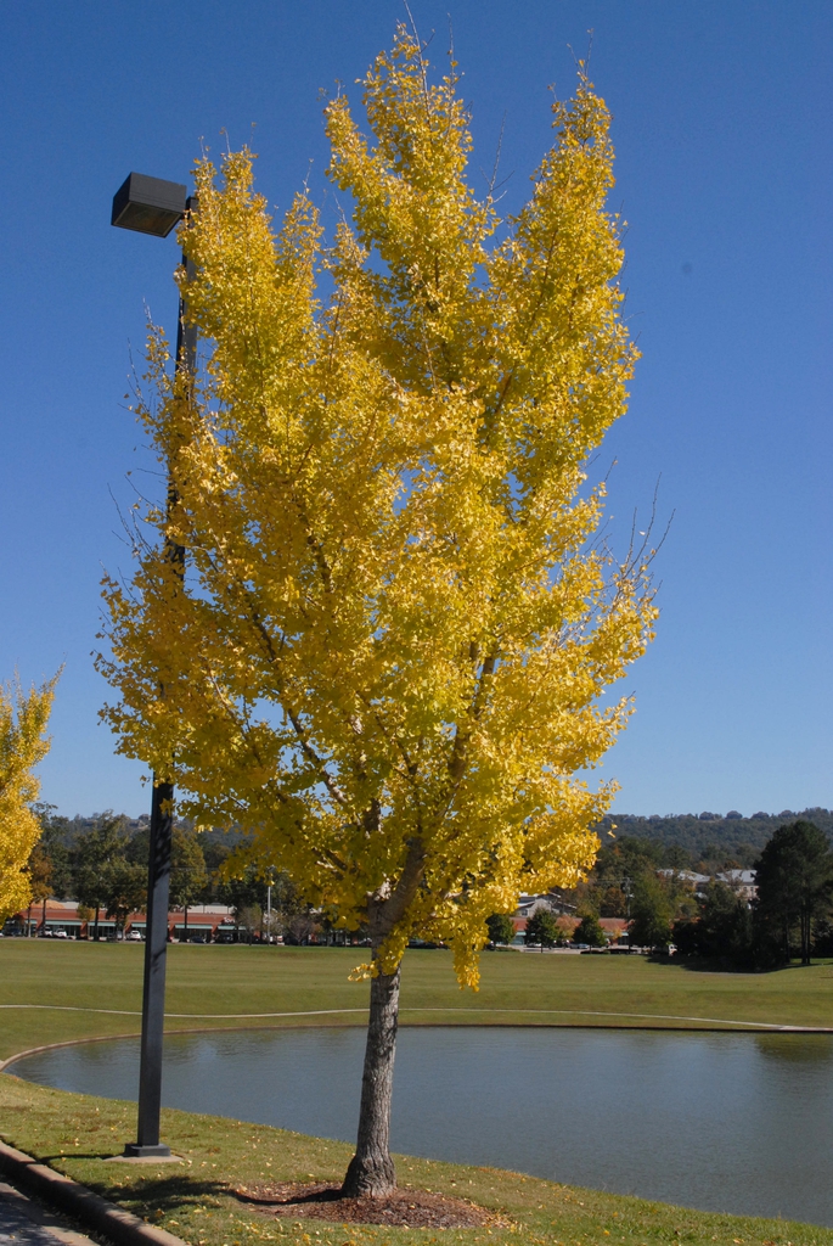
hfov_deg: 32.0
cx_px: 416
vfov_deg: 46.4
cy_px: 623
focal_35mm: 42
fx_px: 1454
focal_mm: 28
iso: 400
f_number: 11
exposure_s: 1/500
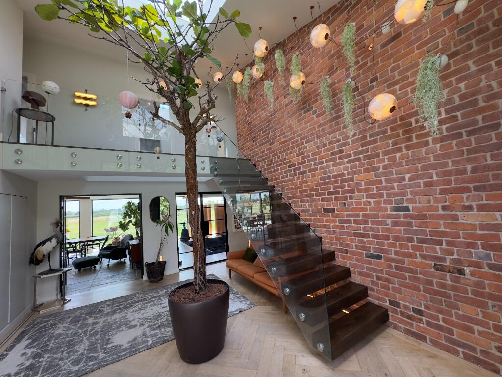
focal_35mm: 14
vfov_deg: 85.7
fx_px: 203
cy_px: 188
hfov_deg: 102.1
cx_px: 251
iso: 50
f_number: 2.2
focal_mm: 2.22
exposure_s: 1/100
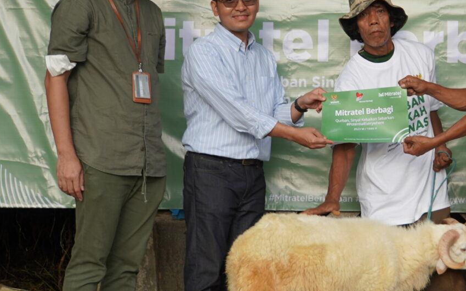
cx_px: 404
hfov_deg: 17.6
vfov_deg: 11.2
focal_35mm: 117
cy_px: 85
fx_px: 1486
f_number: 5
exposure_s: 1/160
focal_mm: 41
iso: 125
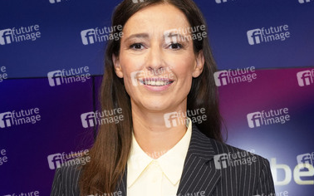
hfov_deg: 44.4
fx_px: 385
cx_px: 163
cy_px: 97
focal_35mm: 45
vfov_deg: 28.6
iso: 2000
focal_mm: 37
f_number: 5.6
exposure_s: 1/125
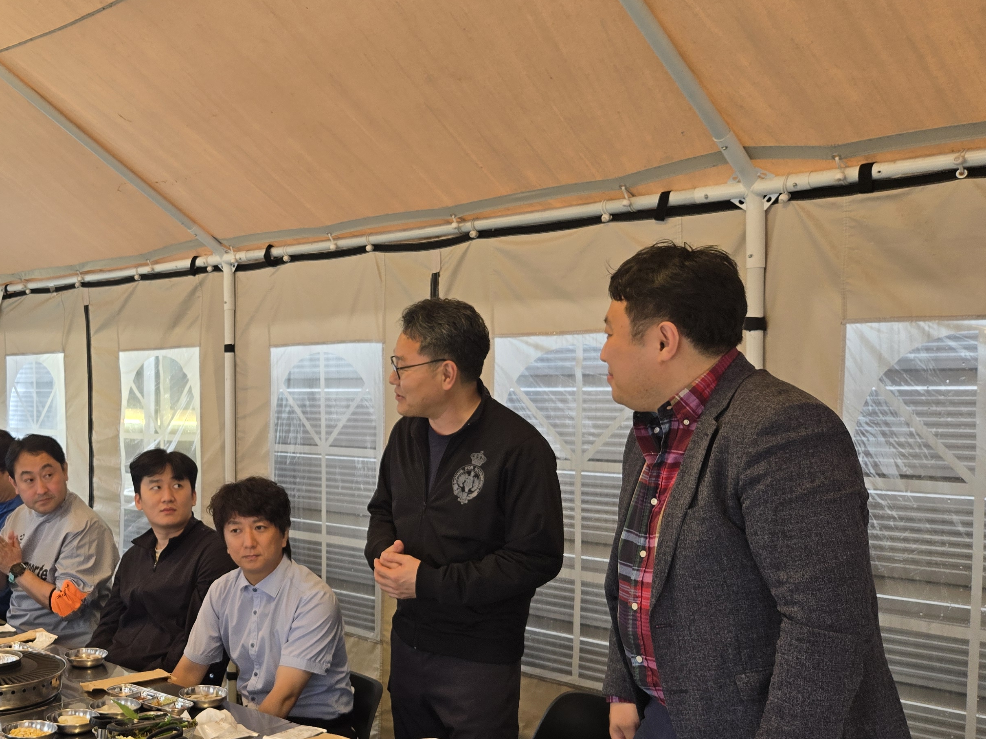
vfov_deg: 37.5
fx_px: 1082
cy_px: 456
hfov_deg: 46.3
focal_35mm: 38
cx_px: 192
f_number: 1.8
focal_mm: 5.4
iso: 64
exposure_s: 1/120
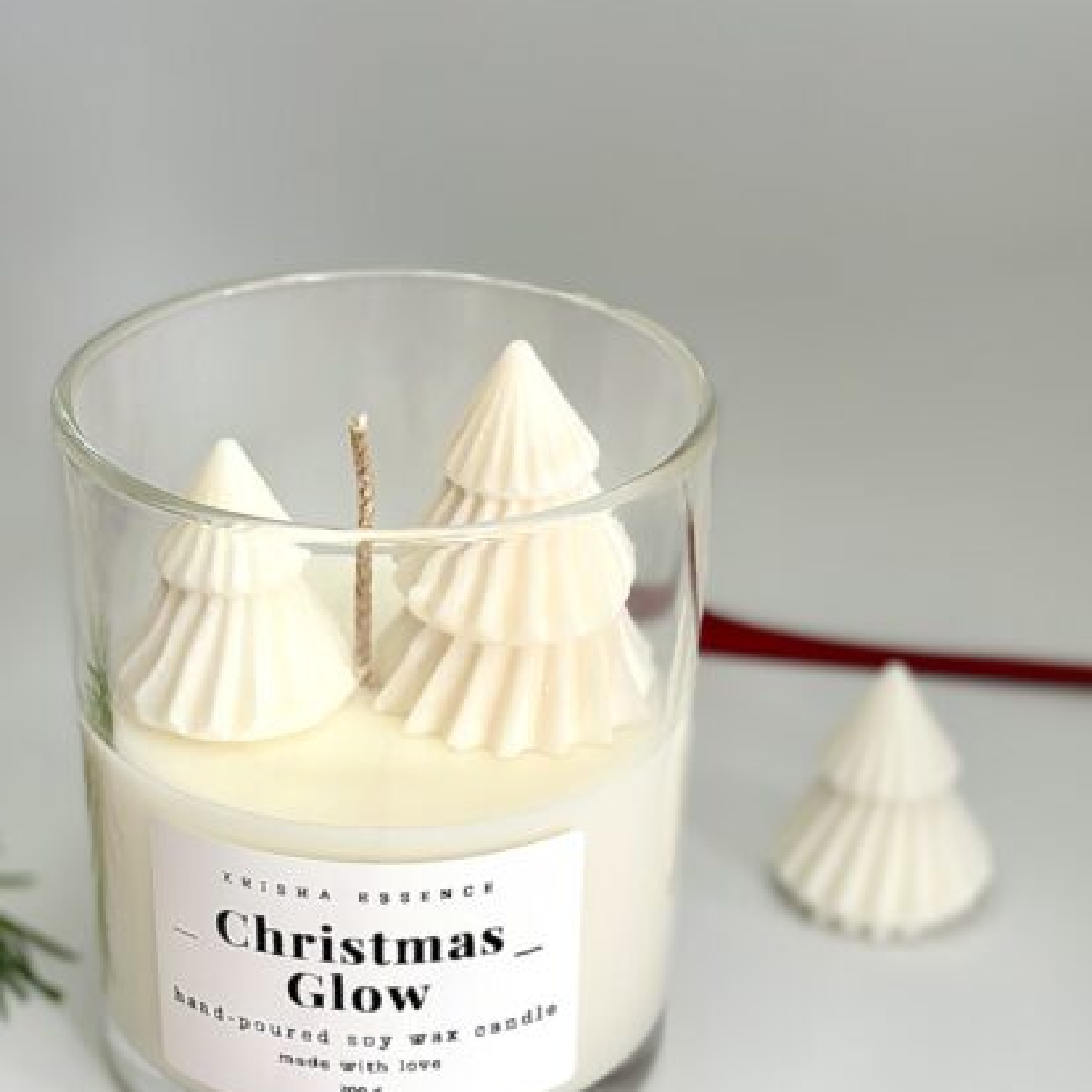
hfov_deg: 21.1
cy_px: 699
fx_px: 2927
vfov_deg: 21.1
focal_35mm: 82
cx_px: 369
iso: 100
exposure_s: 1/171
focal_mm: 6.86
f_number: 1.78
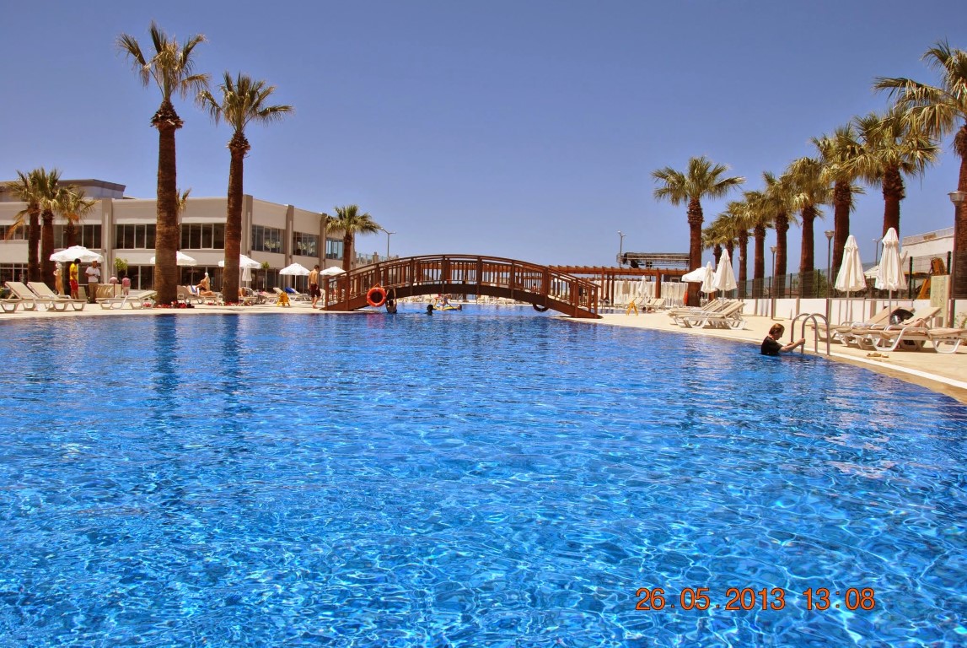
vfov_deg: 48.1
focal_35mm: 27
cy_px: 324
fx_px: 726
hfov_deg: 67.3
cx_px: 484
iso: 100
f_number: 9
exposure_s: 1/320
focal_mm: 18
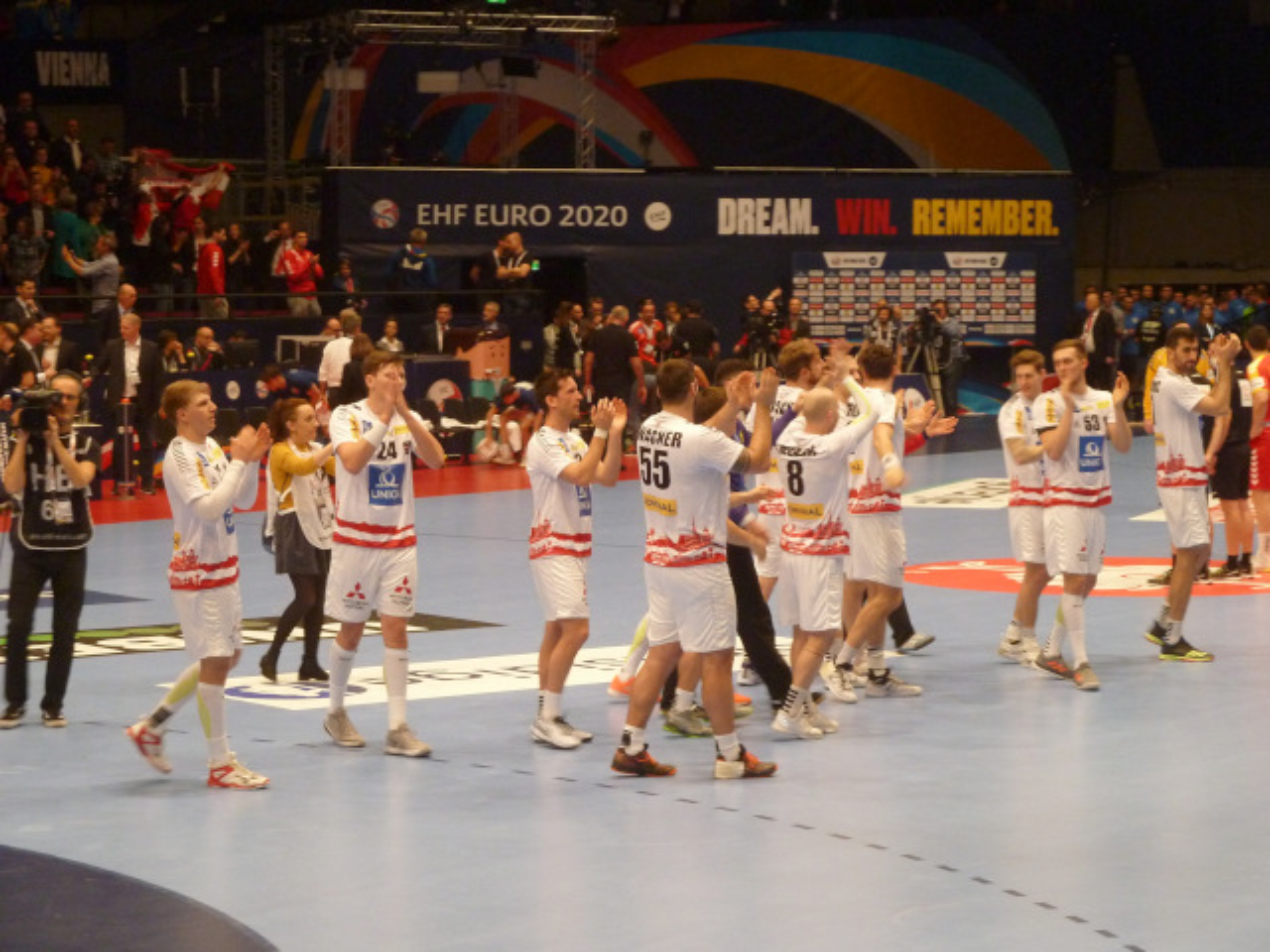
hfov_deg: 18.9
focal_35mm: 104
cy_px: 476
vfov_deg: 14.2
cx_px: 635
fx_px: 3816
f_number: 4.3
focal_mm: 17
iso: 320
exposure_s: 1/40
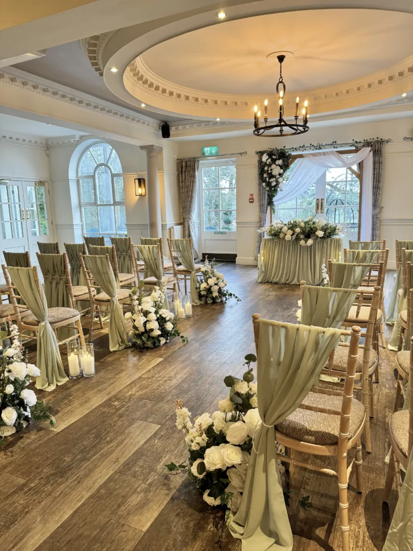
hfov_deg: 56.8
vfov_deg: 71.6
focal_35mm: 24
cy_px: 276
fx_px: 382
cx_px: 206
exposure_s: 1/50
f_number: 1.78
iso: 200
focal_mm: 6.86
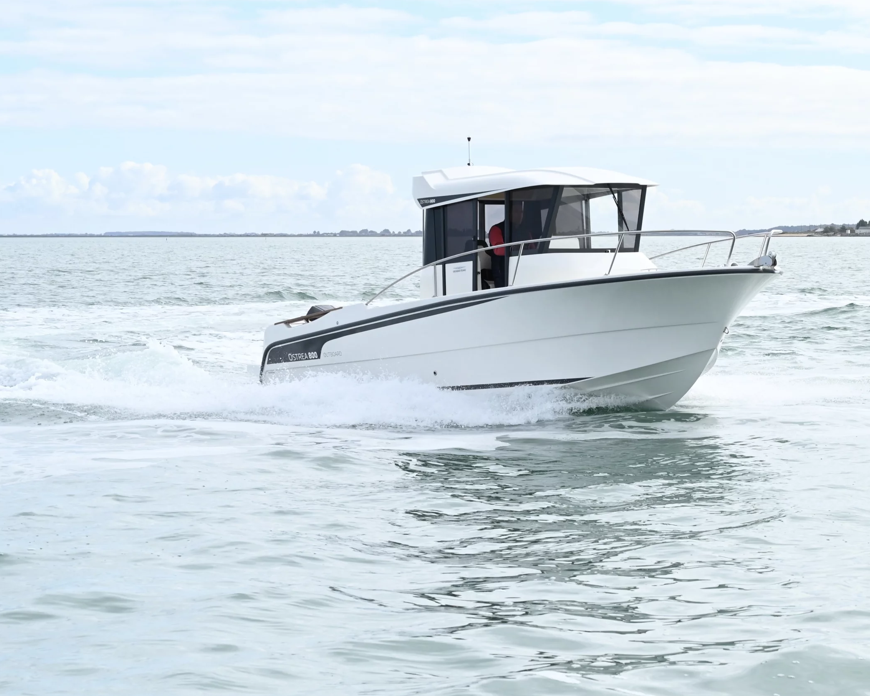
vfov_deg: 19.2
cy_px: 345
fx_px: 2060
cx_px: 514
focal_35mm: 80
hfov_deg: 23.8
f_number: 8
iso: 900
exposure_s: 1/2000
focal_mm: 70
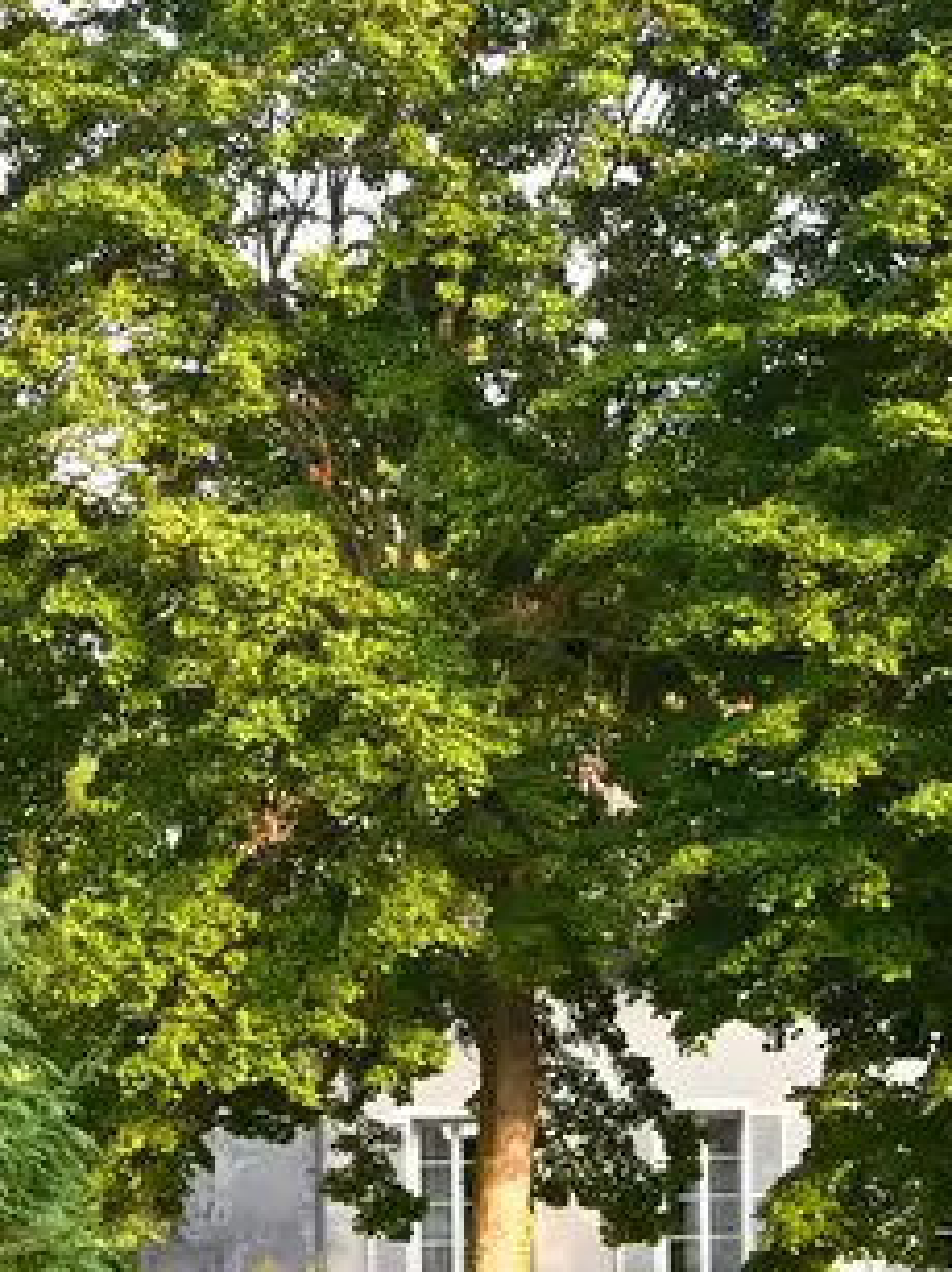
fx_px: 6128
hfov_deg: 8.8
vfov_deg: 11.7
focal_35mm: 167
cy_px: 1295
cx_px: 993
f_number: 9
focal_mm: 52
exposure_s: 1/100
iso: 640
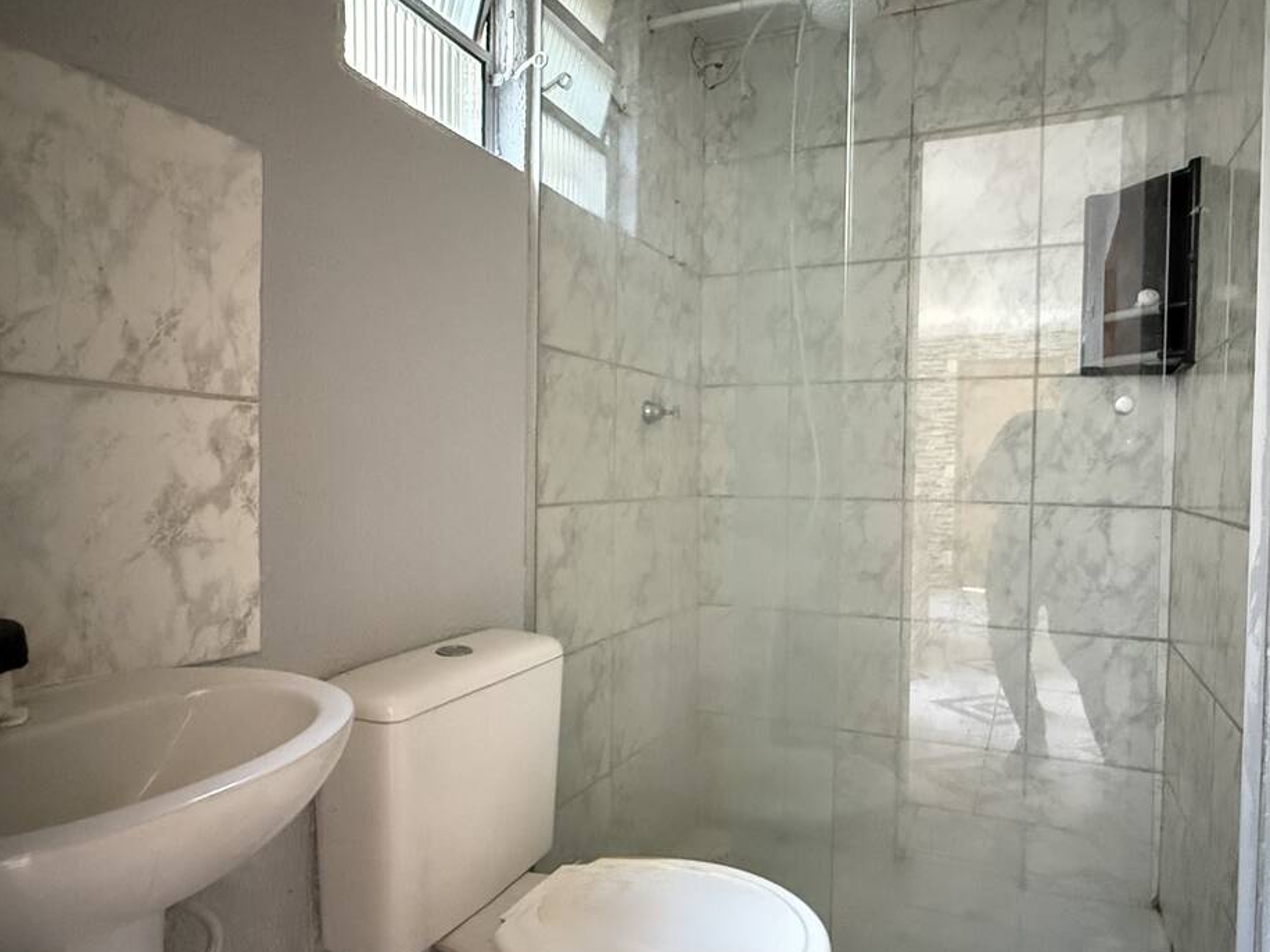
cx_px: 728
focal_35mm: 22
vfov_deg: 61.1
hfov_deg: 75.9
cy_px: 499
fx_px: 807
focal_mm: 2.22
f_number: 2.2
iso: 1250
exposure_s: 1/46
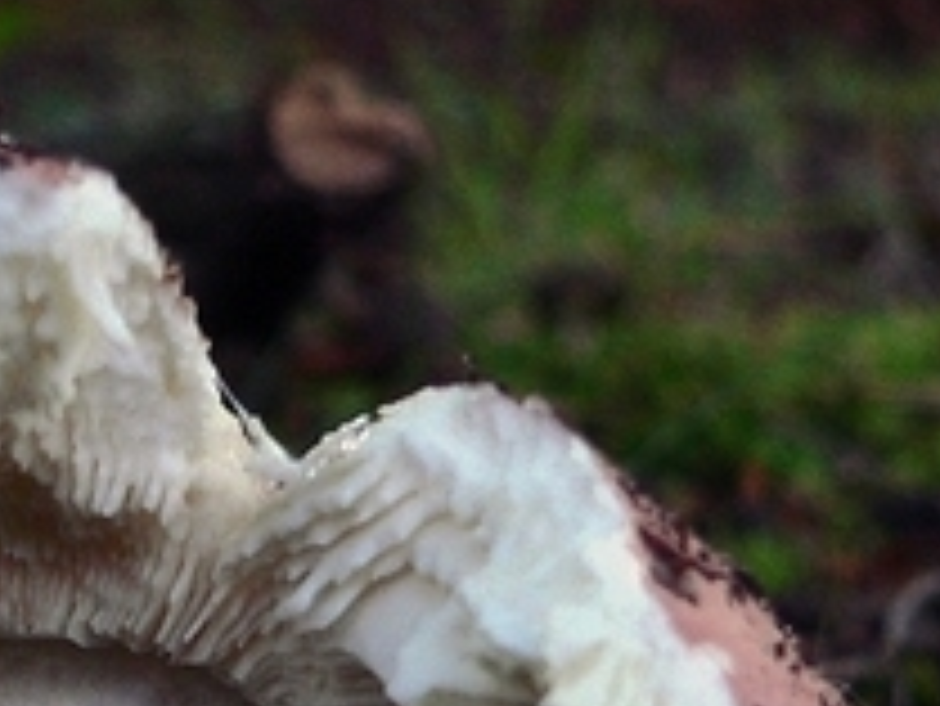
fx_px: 3505
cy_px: 814
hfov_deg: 15.3
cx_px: 382
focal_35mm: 129
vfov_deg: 11.3
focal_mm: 7.4
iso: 100
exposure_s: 1/30
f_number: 4
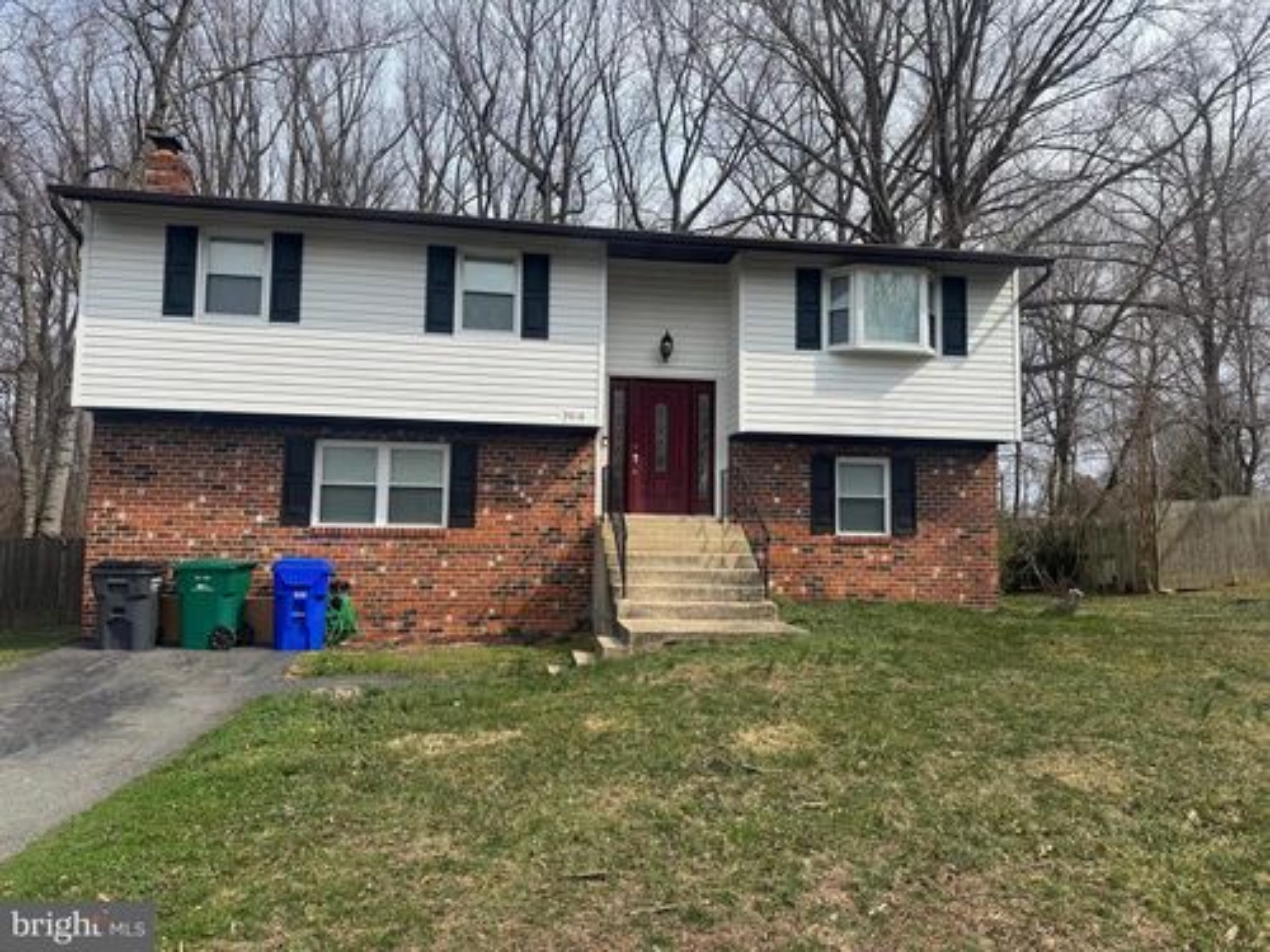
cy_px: 476
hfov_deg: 71.6
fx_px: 881
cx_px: 635
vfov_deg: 56.8
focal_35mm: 24
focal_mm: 6.76
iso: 80
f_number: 1.78
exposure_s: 1/3413
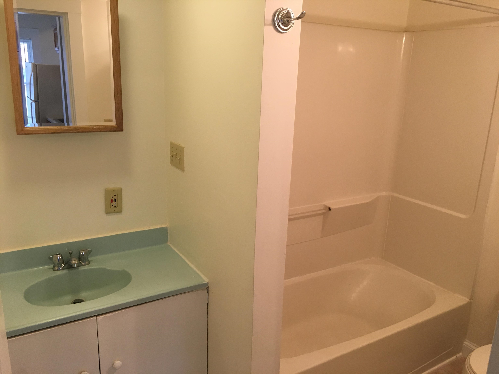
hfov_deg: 61.7
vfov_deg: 48.2
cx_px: 250
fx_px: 418
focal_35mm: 29
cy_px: 187
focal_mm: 4.15
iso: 80
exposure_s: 1/30
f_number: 2.2
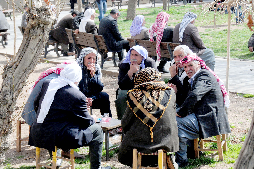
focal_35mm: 98
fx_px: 687
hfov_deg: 20.9
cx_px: 127
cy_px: 84
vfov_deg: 14.0
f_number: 10
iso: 500
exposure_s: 1/320
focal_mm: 65
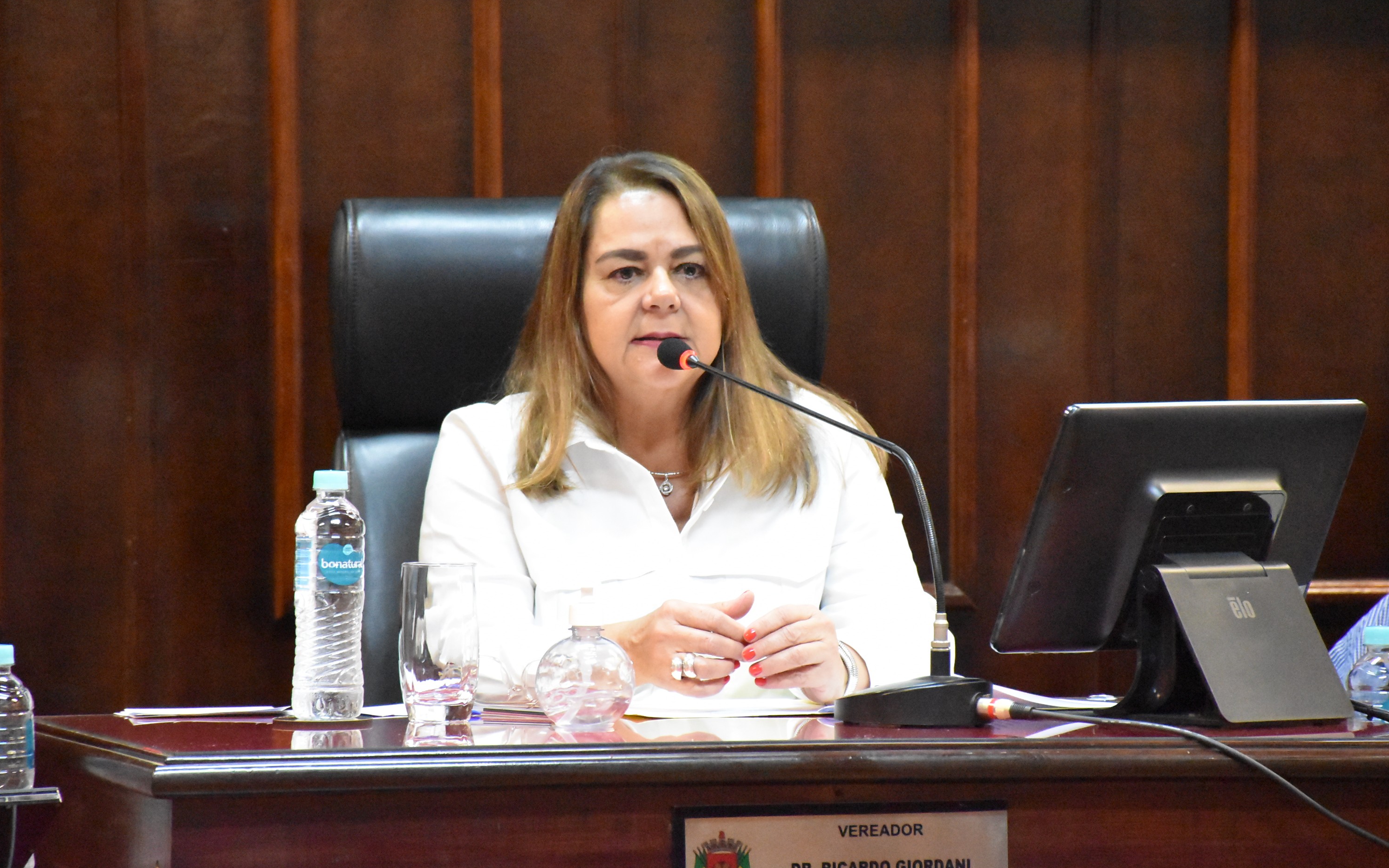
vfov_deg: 6.1
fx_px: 8139
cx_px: 693
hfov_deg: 9.8
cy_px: 413
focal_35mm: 215
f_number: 5.6
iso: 12800
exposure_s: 1/125
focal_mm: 140
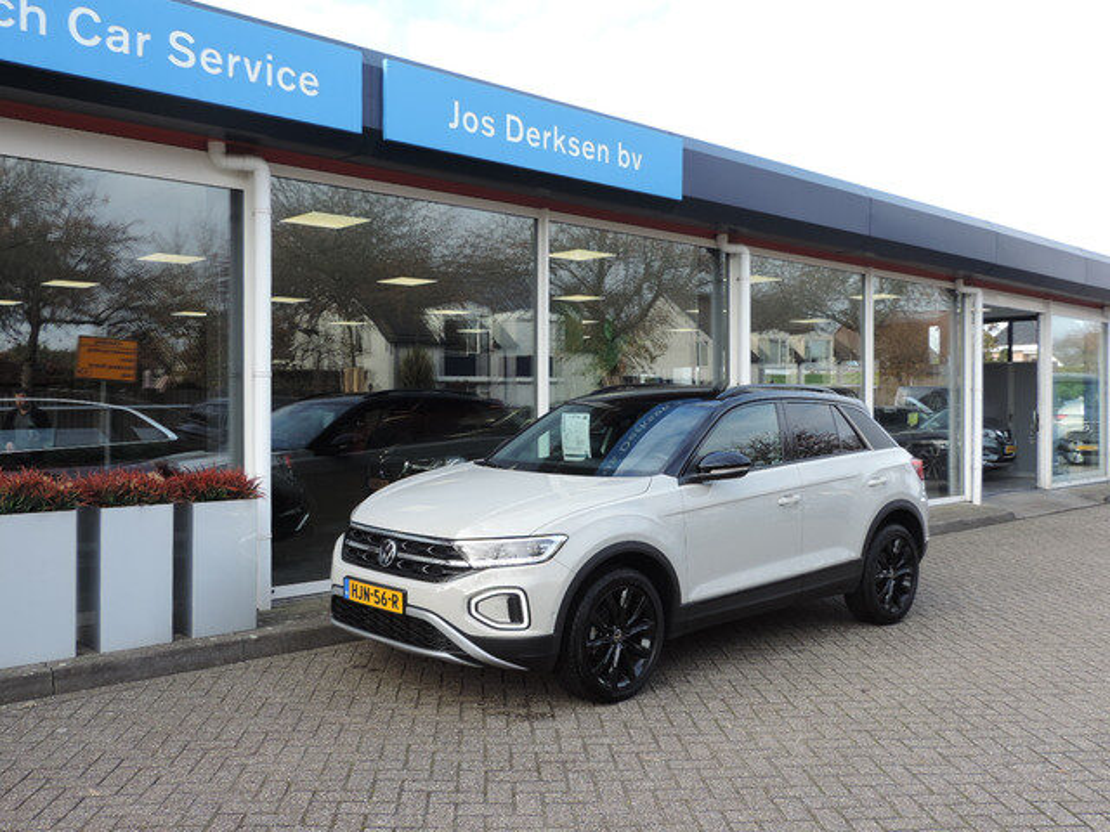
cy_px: 416
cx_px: 555
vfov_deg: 42.9
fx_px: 1058
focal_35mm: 33
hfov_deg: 55.4
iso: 80
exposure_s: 1/160
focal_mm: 5.8
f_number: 3.2
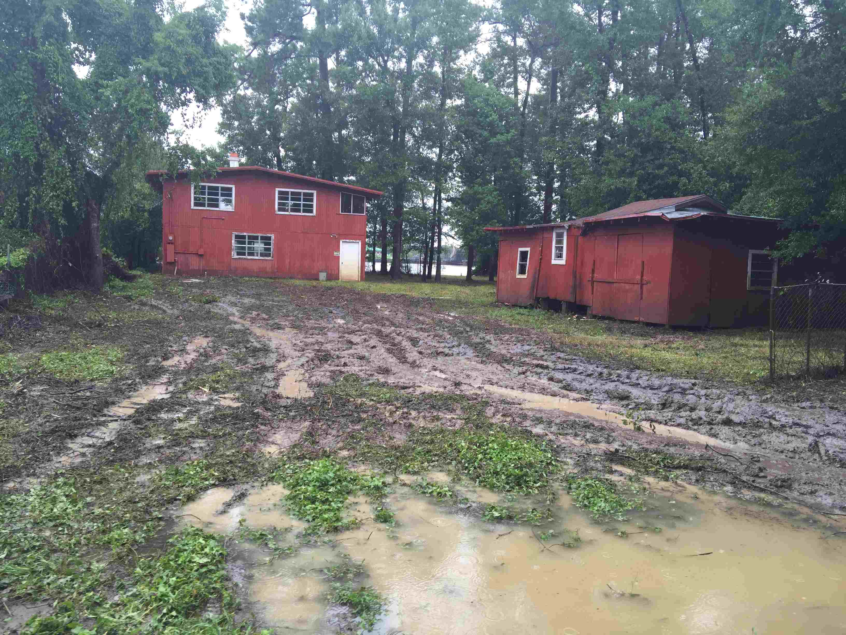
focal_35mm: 29
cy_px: 318
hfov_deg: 61.7
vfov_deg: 48.2
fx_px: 709
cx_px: 423
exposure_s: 1/120
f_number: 2.2
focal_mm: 4.15
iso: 32
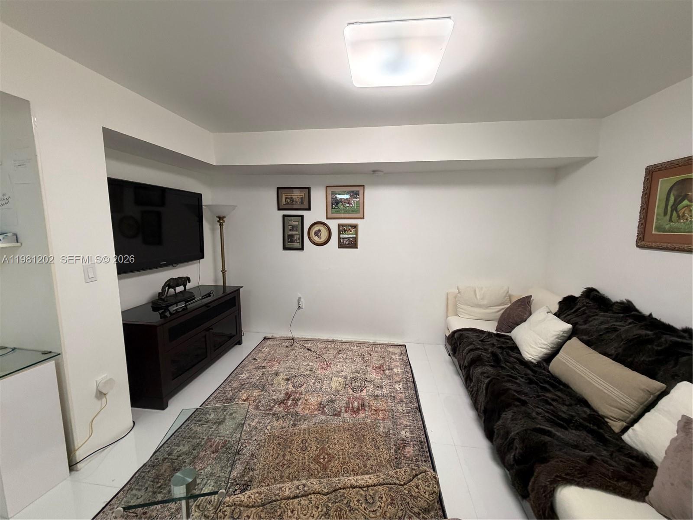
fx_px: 280
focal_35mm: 14
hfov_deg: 102.1
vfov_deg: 85.7
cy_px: 260
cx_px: 346
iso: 320
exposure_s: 1/60
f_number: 2.2
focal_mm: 2.22
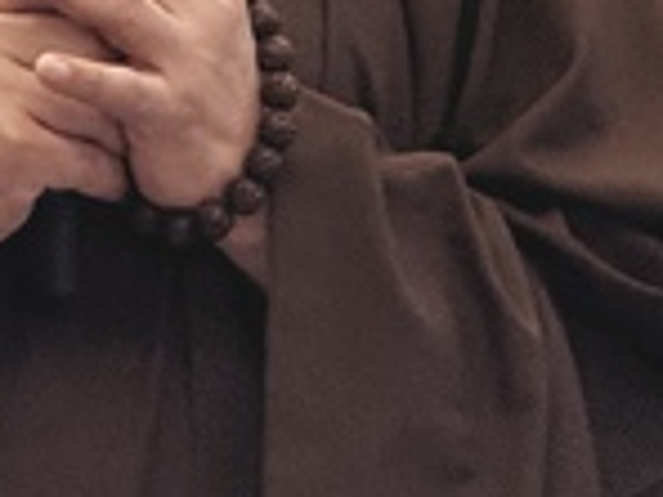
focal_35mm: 518
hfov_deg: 3.8
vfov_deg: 2.9
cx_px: -18
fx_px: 9921
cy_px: -533
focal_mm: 15.66
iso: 160
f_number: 2.8
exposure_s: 1/50
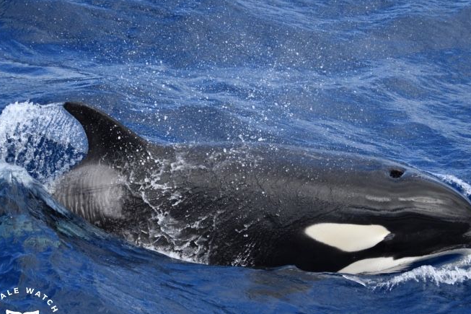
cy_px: 179
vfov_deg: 7.2
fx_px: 2485
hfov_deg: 10.8
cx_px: 267
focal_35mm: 190
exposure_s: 1/8000
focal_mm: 155
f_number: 5.3
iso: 1800
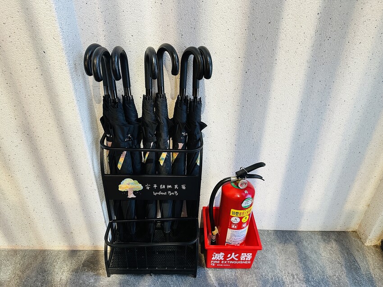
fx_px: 265
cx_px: 192
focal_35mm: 24
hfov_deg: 71.6
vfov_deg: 56.8
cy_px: 144
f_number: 1.78
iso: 320
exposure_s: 1/60
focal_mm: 6.86
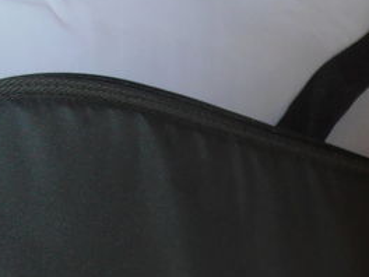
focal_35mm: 91
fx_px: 970
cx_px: 453
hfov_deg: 20.1
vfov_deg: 15.5
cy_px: 358
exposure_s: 1/30
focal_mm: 4.2
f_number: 3
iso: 125
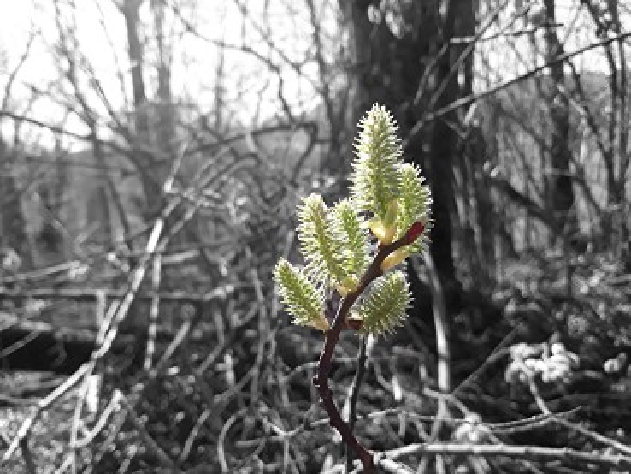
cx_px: 316
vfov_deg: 51.4
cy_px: 237
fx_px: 492
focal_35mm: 27
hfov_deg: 65.3
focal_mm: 3.71
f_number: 1.7
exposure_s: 1/429
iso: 40
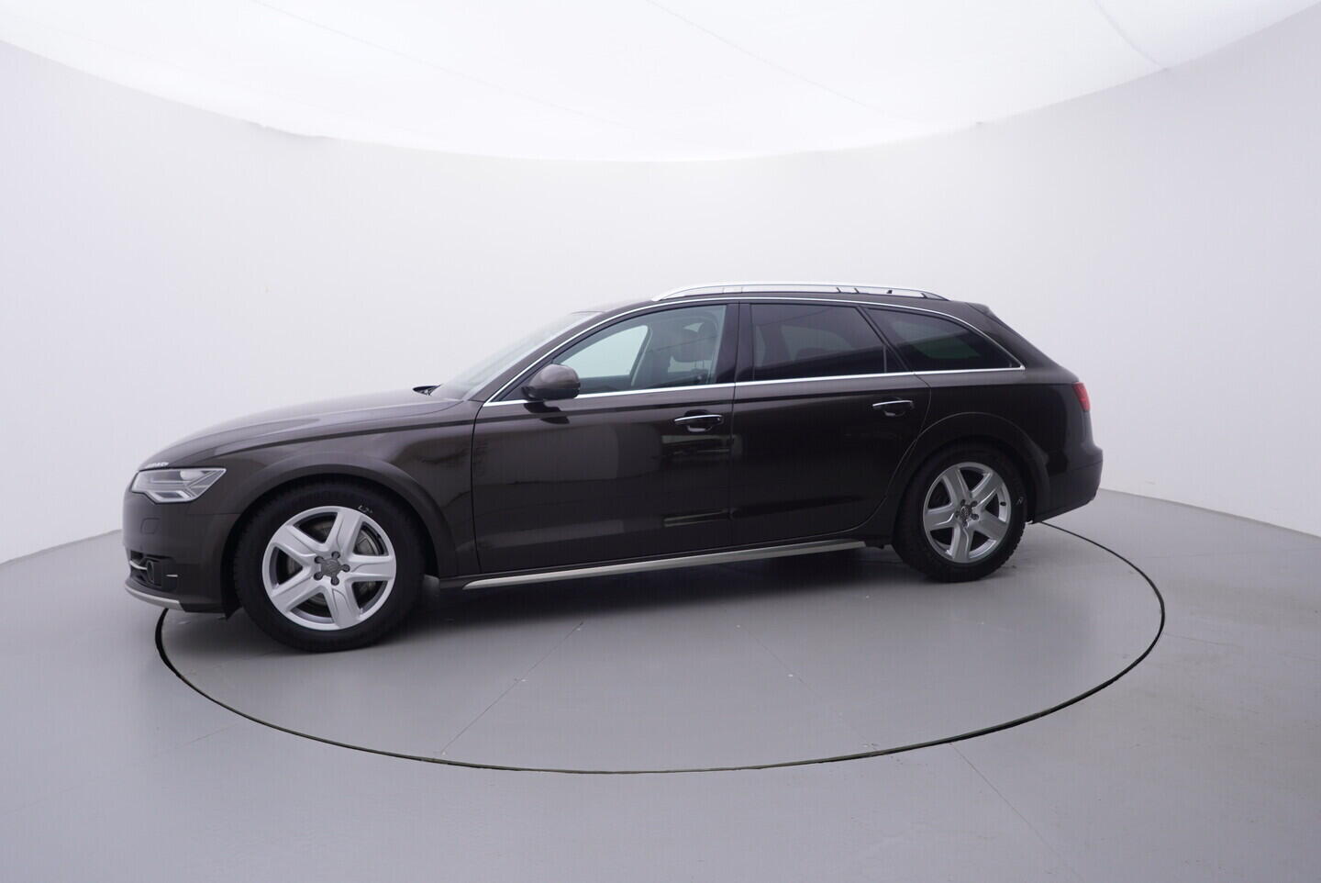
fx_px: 826
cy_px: 442
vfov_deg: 56.2
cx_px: 660
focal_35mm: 22
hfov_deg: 77.3
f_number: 5
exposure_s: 1/80
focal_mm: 15
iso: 200
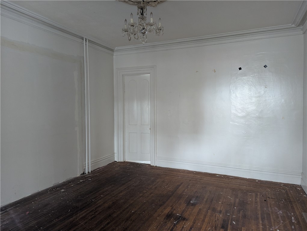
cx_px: 154
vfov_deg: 56.9
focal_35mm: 24
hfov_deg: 71.5
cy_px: 116
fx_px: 213
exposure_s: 1/23.8
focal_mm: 6.81
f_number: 1.85
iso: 374
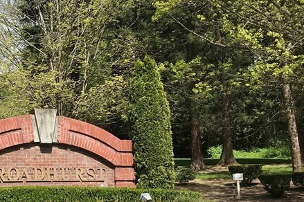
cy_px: 145
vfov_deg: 19.9
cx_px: 37
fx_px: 574
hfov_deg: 28.6
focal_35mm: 68
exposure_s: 1/1259
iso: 20
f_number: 1.8
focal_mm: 3.99
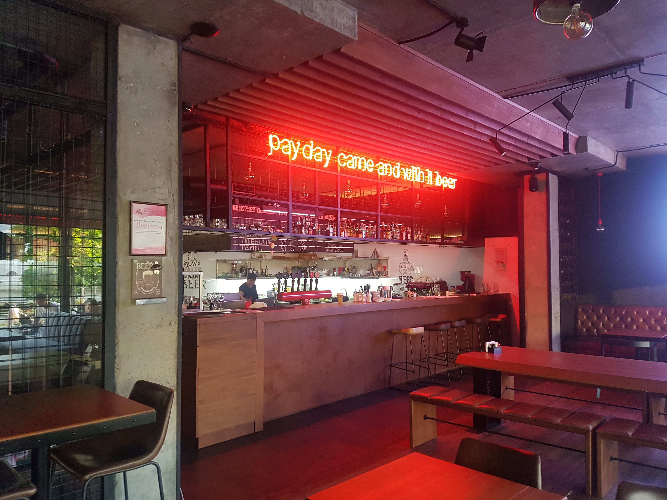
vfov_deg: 53.1
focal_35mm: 26
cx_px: 334
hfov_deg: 67.3
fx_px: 501
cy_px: 250
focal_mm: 4.2
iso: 200
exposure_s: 1/20
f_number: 1.7
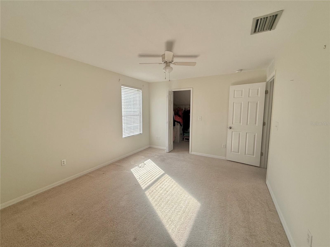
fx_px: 133
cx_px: 165
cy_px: 124
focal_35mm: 14
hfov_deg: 102.1
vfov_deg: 85.7
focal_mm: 2.22
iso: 80
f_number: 2.2
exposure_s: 1/99
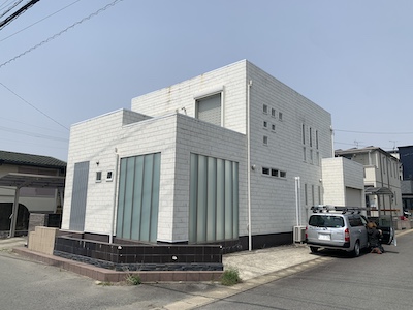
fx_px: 310
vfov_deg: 53.1
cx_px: 206
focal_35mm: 26
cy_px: 155
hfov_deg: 67.3
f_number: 1.8
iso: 25
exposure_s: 1/4098
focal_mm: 4.25
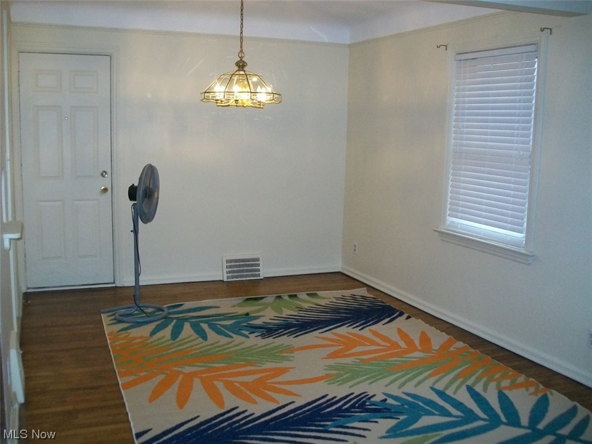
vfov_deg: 39.7
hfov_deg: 51.4
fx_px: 616
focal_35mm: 36
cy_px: 222
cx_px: 296
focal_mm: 6
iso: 160
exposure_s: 1/60
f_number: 2.7
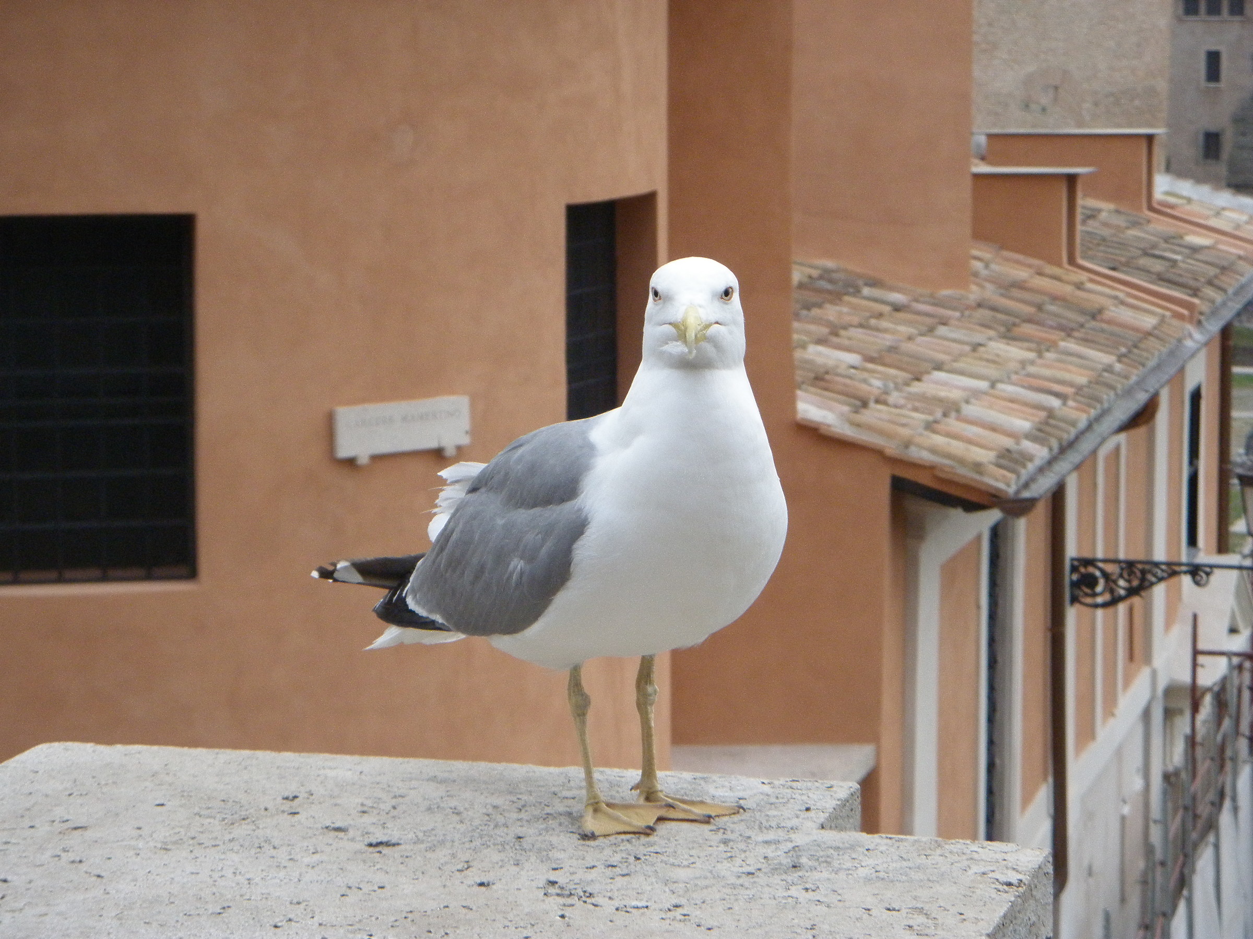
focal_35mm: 114
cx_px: 626
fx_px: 4126
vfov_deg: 13.0
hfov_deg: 17.3
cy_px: 470
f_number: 5
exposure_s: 1/320
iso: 320
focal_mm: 20.1
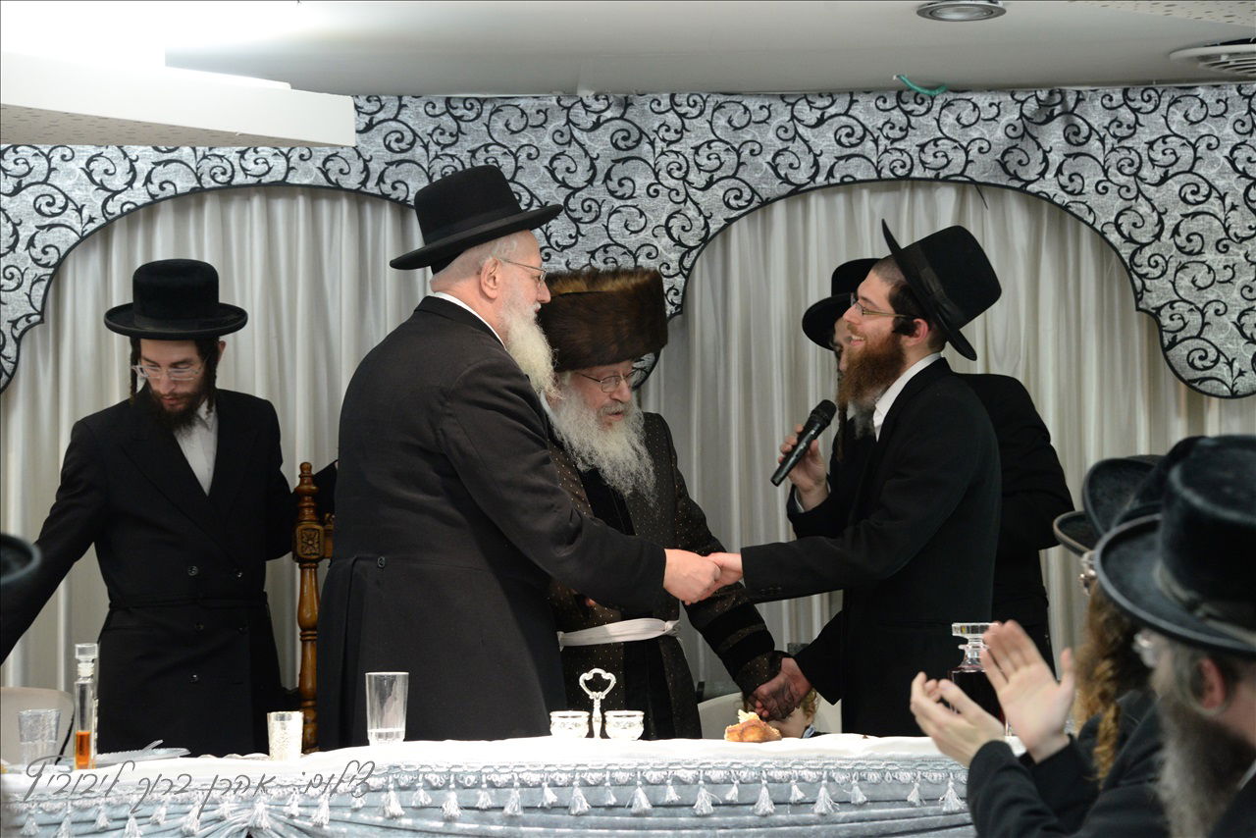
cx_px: 628
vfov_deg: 11.8
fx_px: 4048
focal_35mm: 116
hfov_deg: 17.6
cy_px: 419
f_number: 6.3
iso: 2500
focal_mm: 116
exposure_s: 1/80
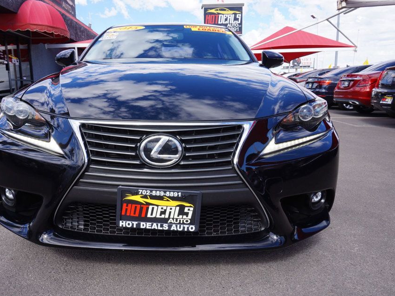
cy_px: 152
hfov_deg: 63.2
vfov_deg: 49.7
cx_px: 170
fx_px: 320
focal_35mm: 28
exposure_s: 1/80
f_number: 10
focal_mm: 16
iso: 100
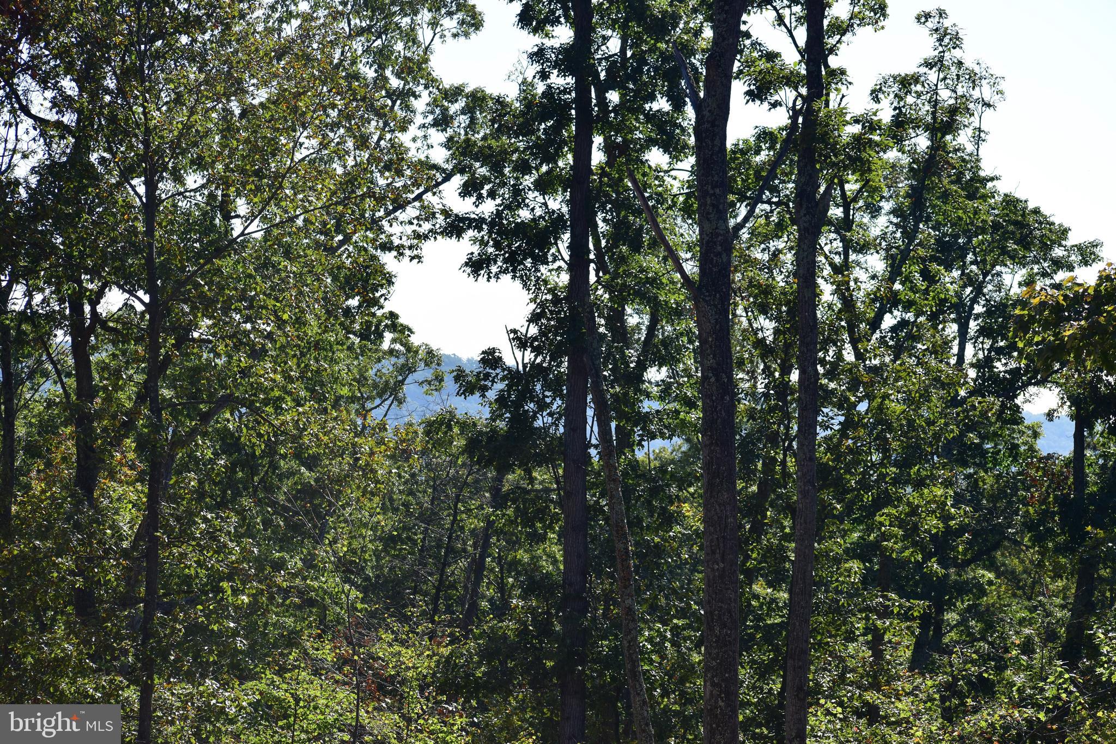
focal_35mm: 108
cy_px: 372
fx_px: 3347
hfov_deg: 18.9
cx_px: 558
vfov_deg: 12.7
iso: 200
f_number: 6.3
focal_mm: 72
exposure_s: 1/800
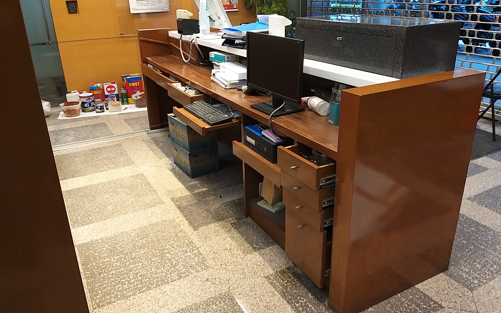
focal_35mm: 29
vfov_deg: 43.1
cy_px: 155
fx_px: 396
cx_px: 251
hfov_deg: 64.6
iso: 160
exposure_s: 1/40
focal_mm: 3.93
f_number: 1.7
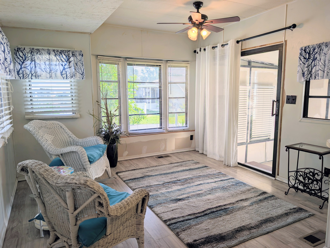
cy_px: 124
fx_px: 229
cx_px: 165
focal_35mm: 24
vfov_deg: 56.9
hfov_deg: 71.5
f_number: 1.68
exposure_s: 1/212
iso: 20
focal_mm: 6.9
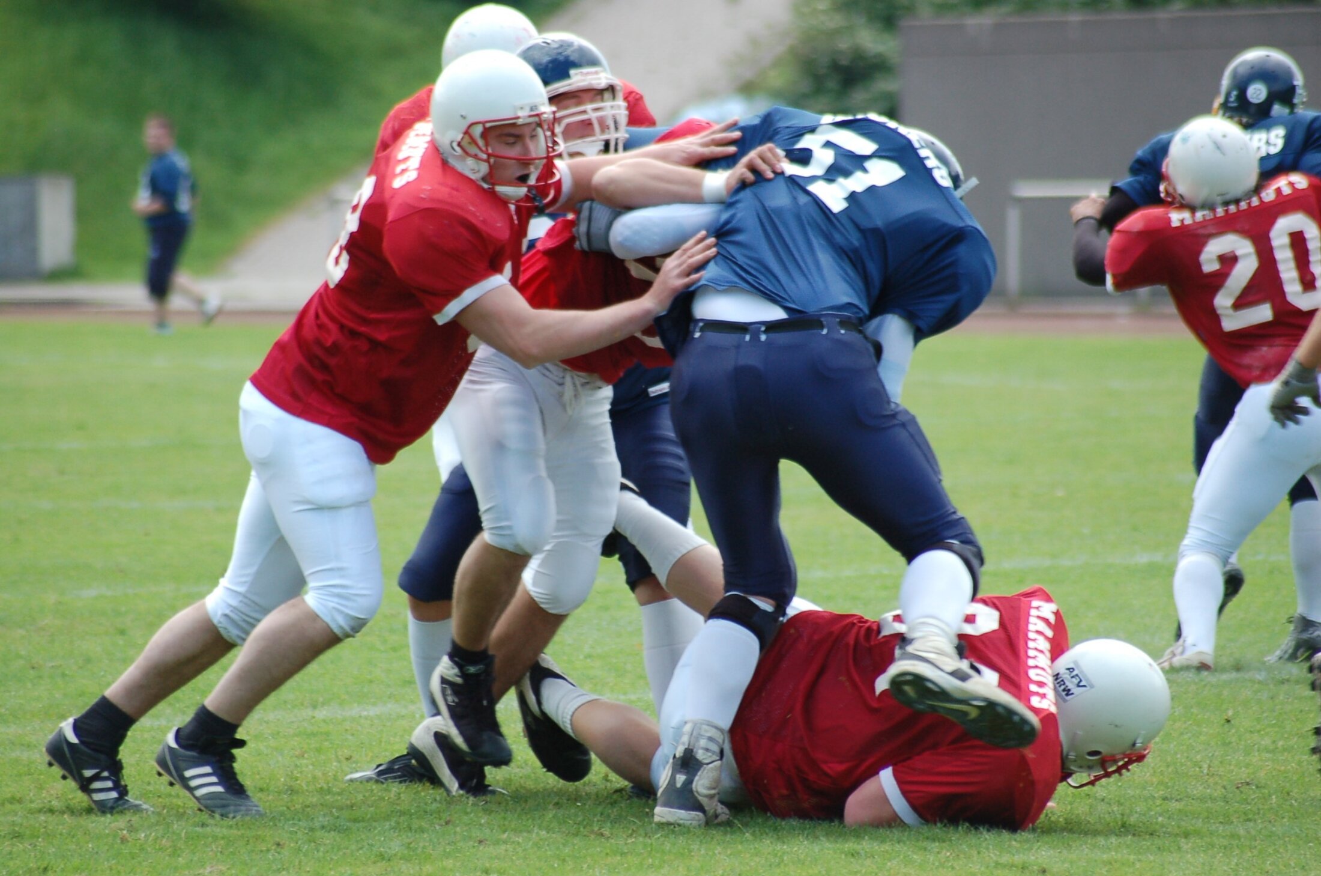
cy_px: 438
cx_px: 660
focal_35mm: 330
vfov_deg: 4.1
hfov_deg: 6.3
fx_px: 12086
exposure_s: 1/640
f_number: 5.3
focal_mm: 220
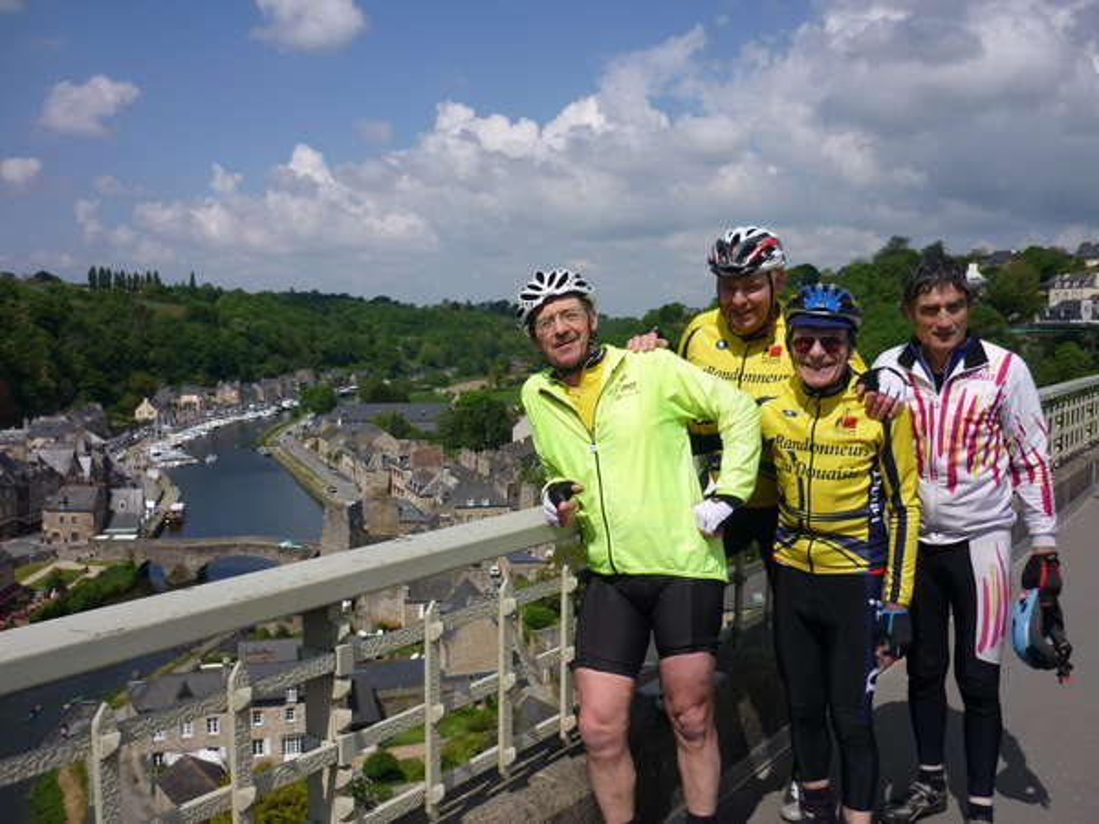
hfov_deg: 55.4
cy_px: 412
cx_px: 550
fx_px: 1048
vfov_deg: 42.9
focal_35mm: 33
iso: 80
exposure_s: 1/320
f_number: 8
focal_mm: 5.5
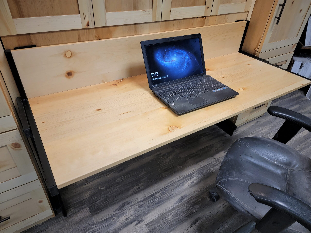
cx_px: 156
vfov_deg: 56.8
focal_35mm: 24
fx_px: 216
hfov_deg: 71.6
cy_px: 116
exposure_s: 1/120
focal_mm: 6.7
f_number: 1.8
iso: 320
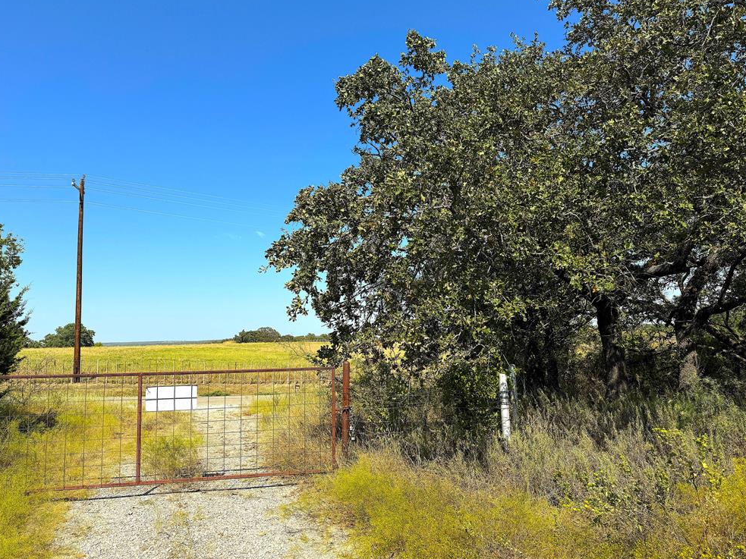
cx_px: 369
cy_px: 271
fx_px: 539
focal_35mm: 25
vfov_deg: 54.9
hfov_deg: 69.4
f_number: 1.78
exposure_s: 1/4608
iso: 80
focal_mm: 6.76
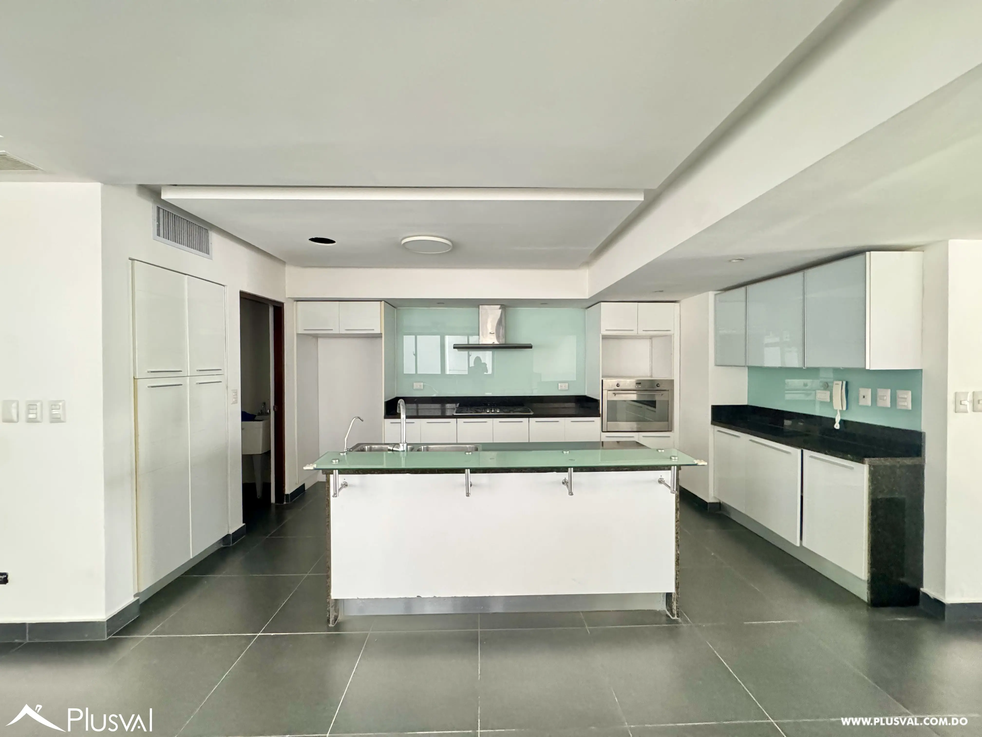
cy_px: 368
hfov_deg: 102.1
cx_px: 491
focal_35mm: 14
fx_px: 397
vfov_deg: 85.7
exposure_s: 1/60
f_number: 2.2
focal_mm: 2.22
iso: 1250
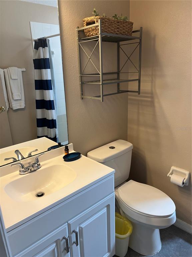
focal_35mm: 26
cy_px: 128
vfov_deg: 67.3
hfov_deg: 53.1
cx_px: 96
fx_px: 192
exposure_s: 1/120
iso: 125
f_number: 1.5
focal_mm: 5.7
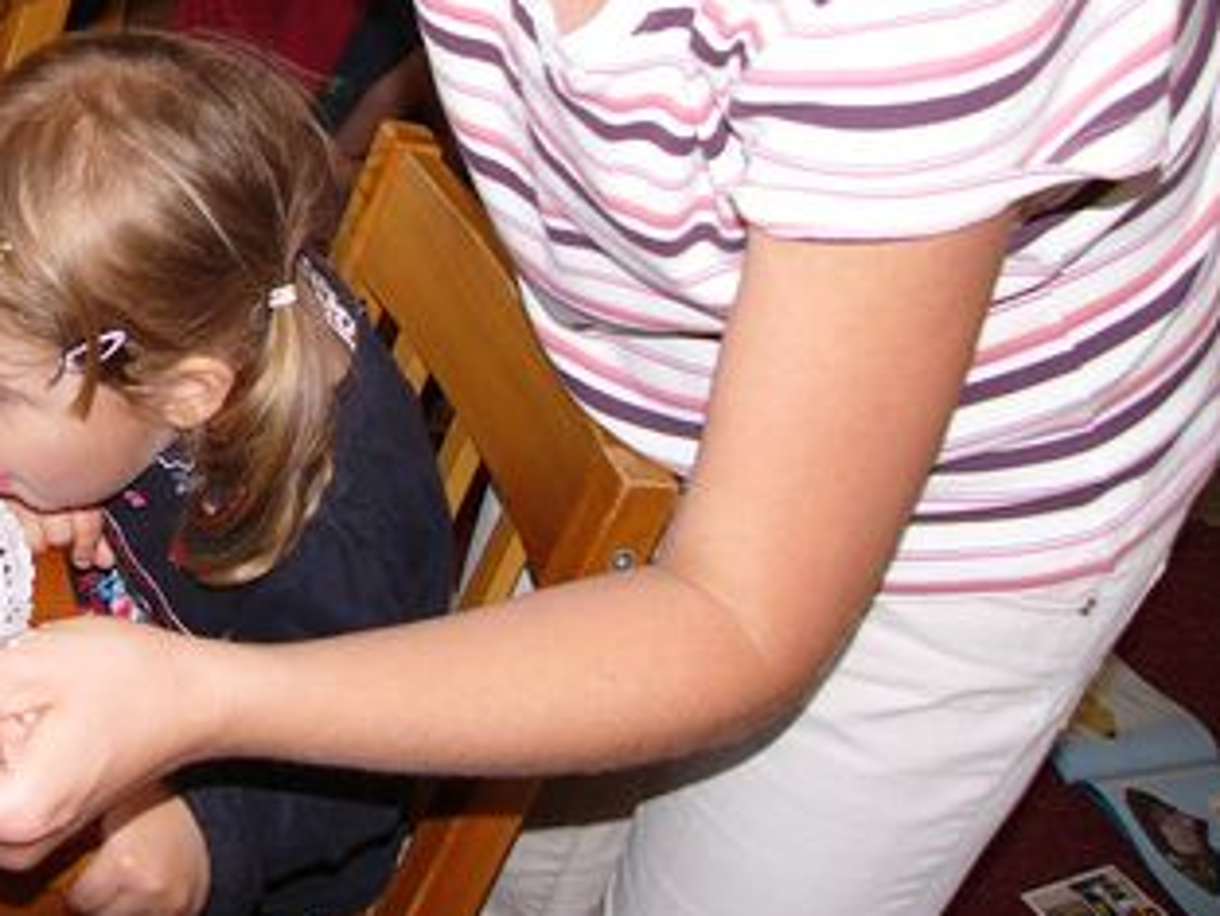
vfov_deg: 20.9
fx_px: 2433
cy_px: 97
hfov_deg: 26.9
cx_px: 70
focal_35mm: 69
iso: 100
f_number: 2.8
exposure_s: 1/60
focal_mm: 6
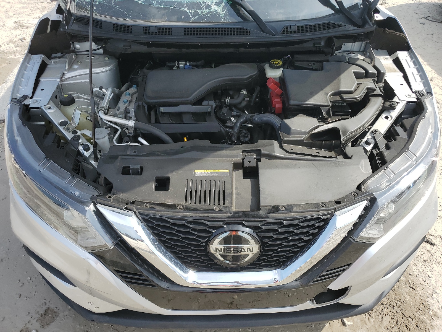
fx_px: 332
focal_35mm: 26
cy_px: 166
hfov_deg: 67.3
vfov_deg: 53.1
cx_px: 221
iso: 50
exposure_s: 1/1667
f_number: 1.5
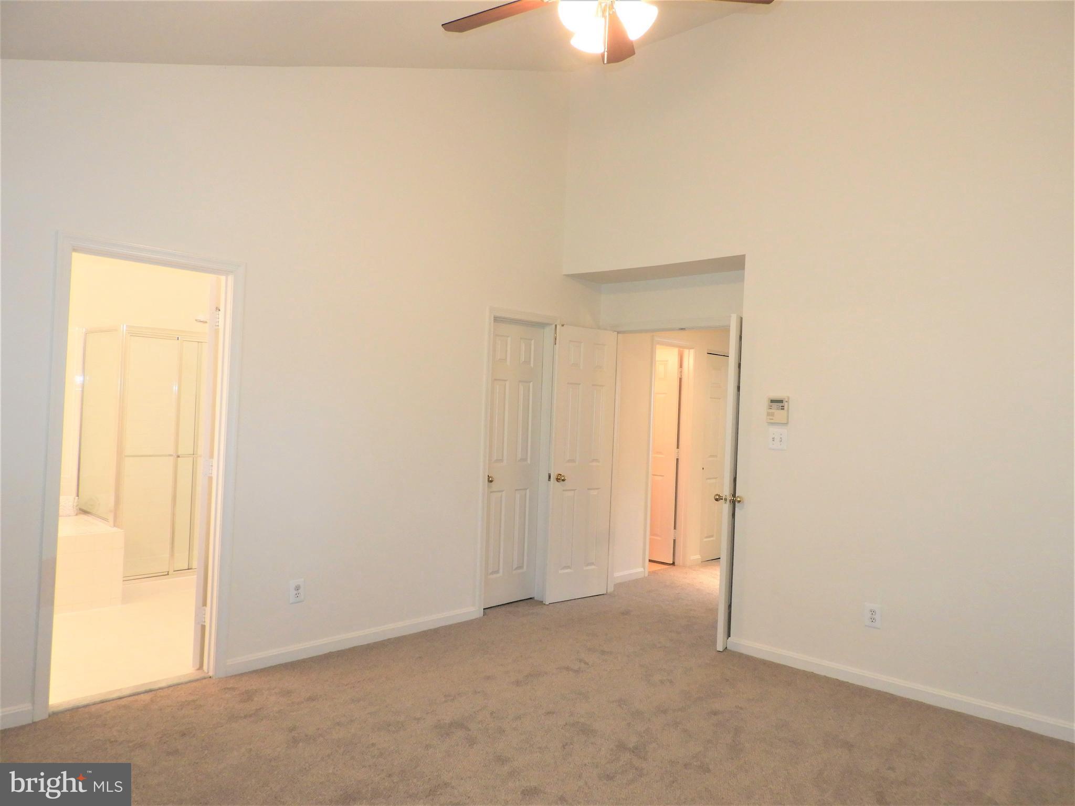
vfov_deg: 56.8
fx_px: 745
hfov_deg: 71.6
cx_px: 538
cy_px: 403
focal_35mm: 24
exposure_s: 1/30
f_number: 3.3
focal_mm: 4.3
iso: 200
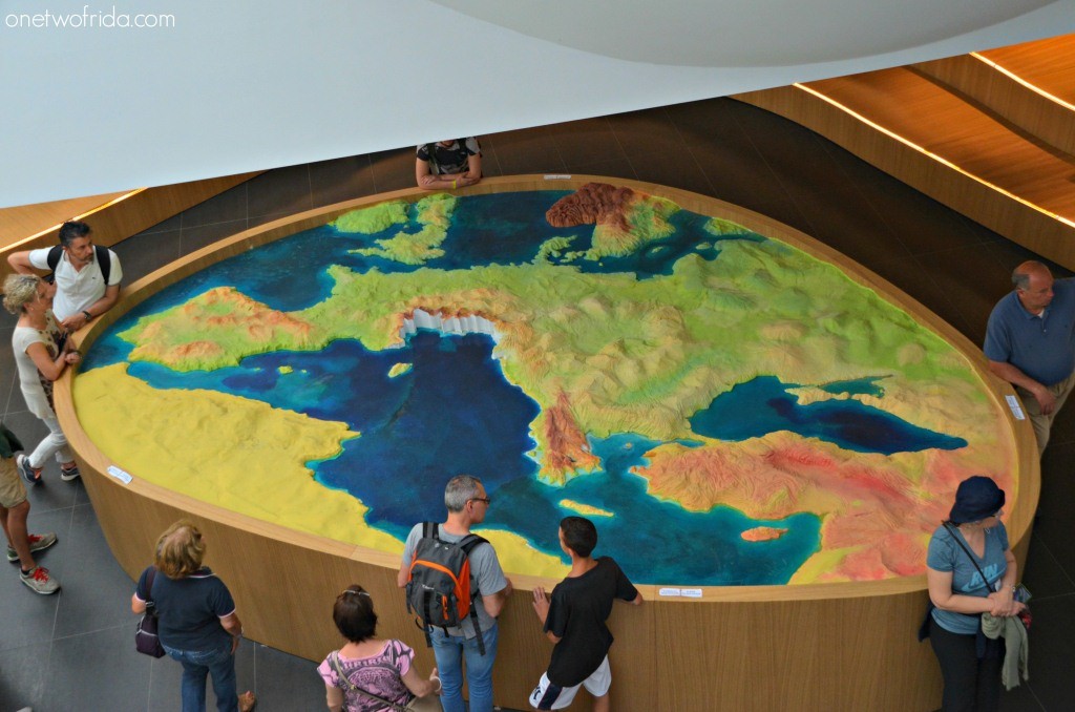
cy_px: 356
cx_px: 538
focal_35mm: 40
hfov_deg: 48.0
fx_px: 1207
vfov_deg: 32.9
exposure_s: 1/200
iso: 800
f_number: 7.1
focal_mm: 27
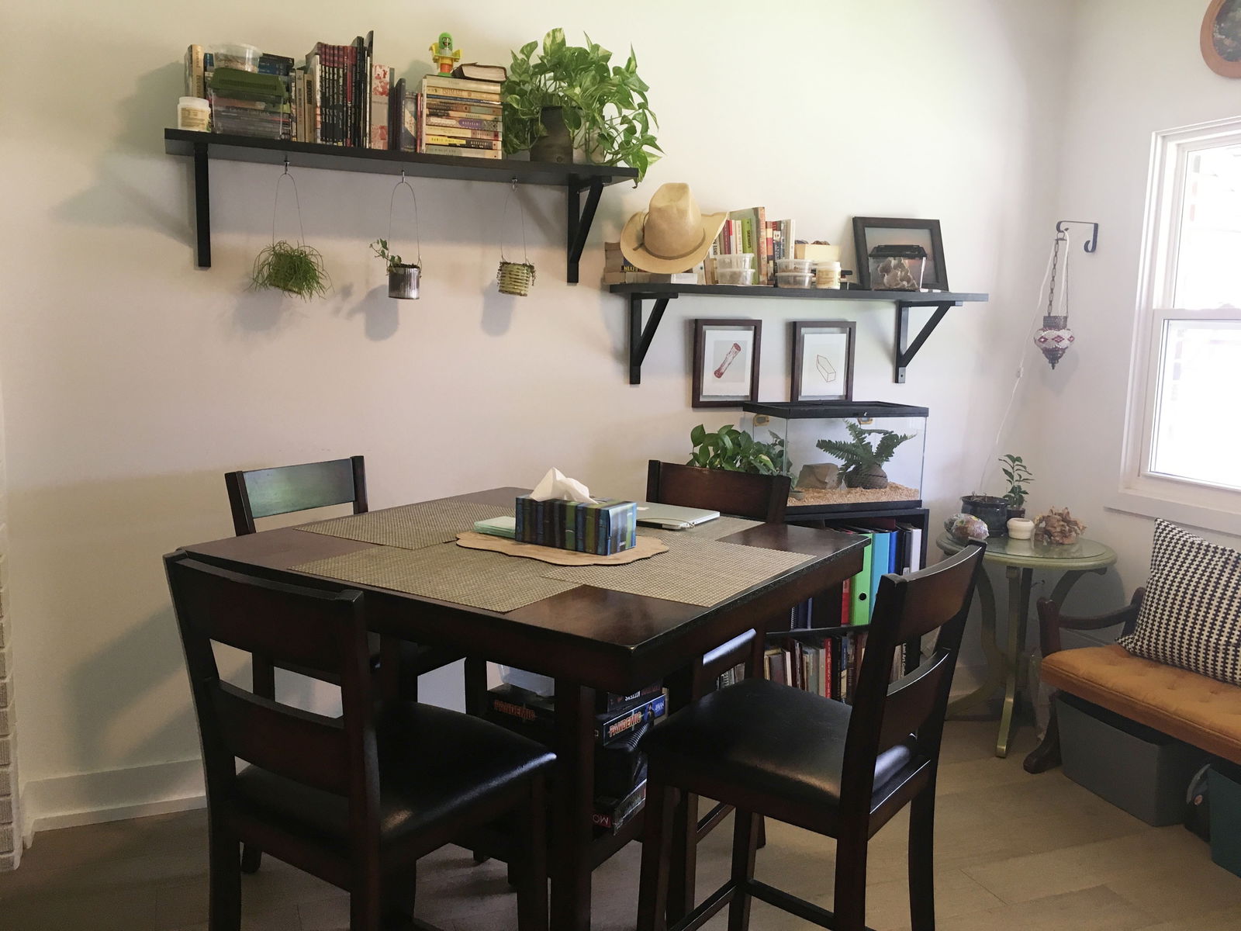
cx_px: 620
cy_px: 466
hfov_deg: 61.7
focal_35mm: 29
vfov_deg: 48.2
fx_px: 1040
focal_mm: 4.15
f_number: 2.2
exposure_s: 1/30
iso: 80
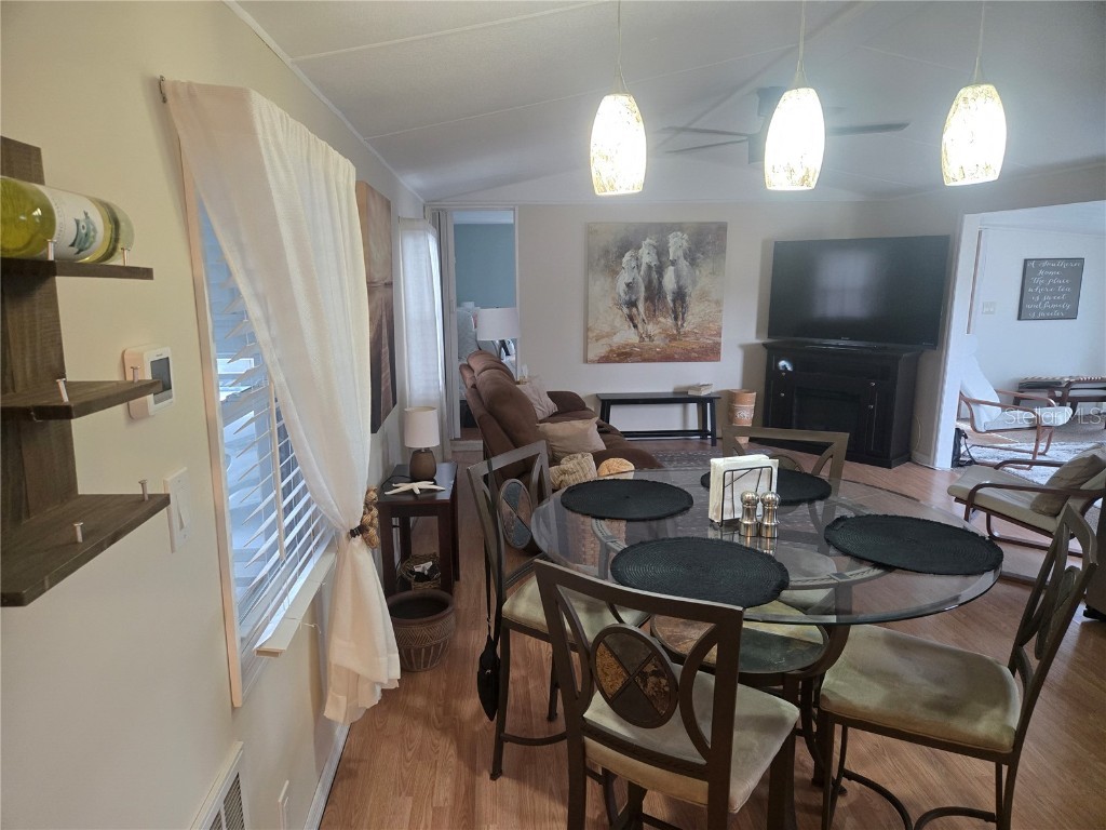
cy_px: 415
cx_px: 553
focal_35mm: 23
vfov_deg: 58.9
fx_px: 735
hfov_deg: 73.9
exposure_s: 1/120
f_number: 1.8
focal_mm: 5.4
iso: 500
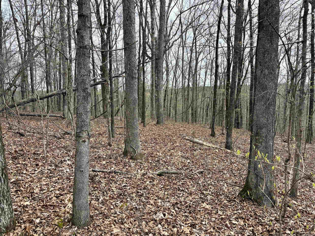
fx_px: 237
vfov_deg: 53.1
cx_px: 158
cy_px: 118
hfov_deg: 67.3
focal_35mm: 26
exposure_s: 1/1064
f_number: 1.6
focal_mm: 5.96
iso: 50
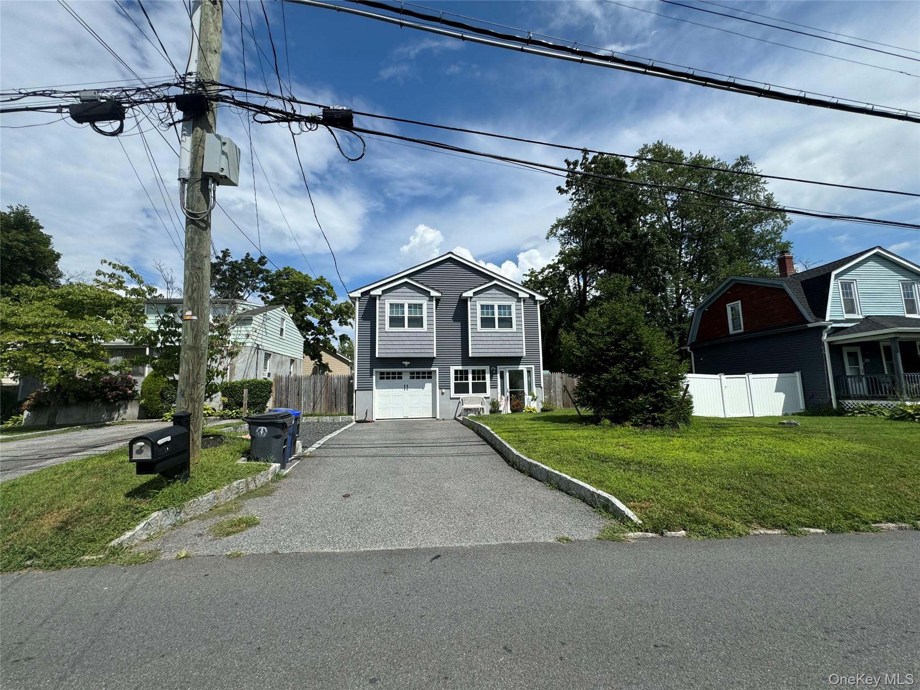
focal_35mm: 14
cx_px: 460
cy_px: 345
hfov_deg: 102.1
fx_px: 372
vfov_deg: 85.7
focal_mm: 2.22
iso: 40
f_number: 2.2
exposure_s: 1/2770
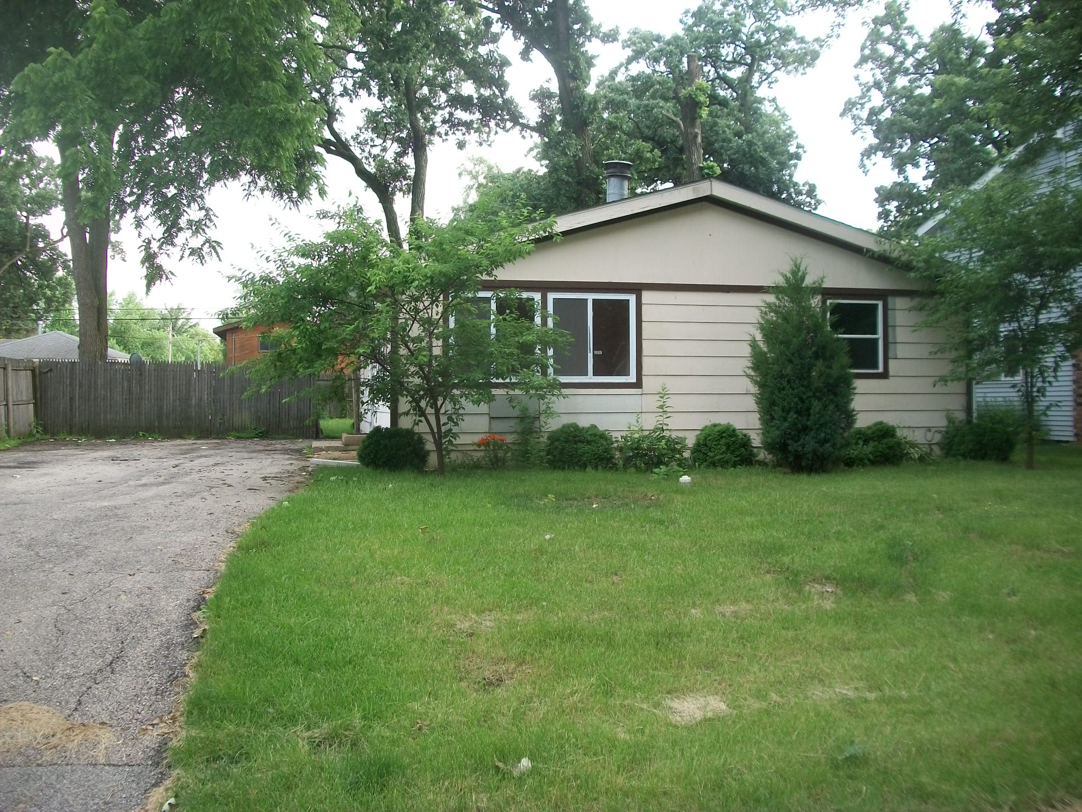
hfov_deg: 56.8
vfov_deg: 44.2
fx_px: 1000
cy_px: 406
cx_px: 541
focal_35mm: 32
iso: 80
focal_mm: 5.7
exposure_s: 1/160
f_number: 2.9
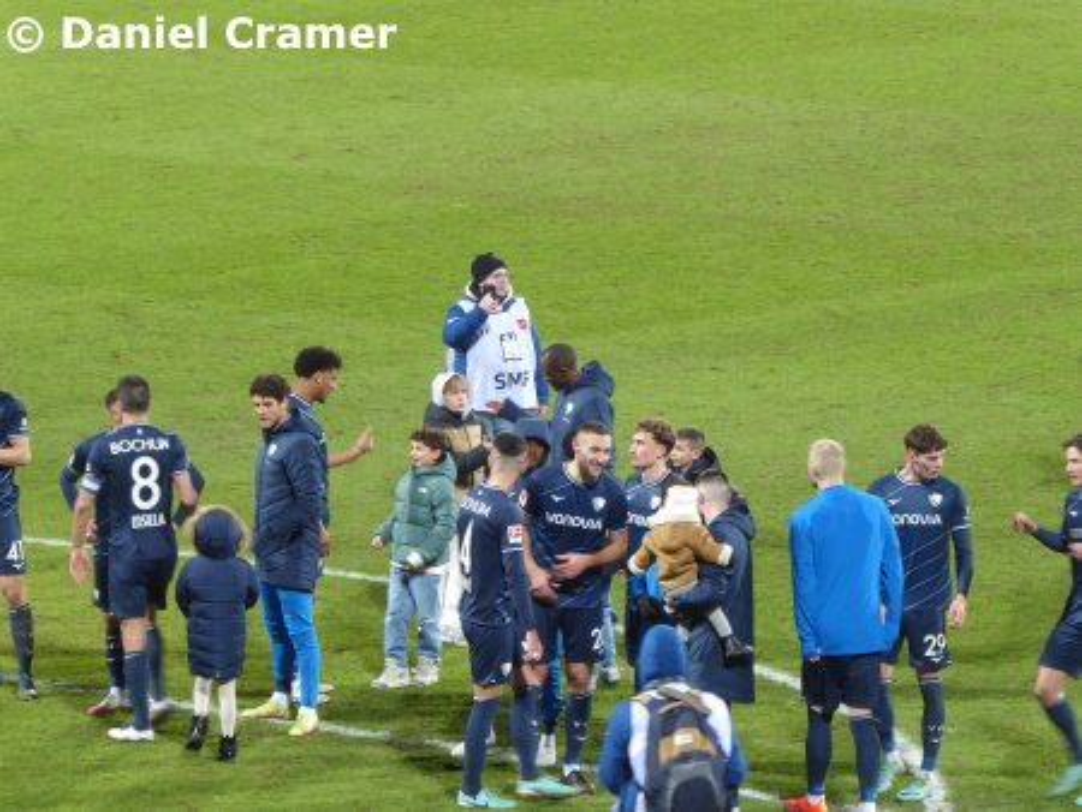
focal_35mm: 347
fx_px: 10852
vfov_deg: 4.3
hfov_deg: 5.7
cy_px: 406
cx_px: 541
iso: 400
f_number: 6
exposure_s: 1/30
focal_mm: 62.1
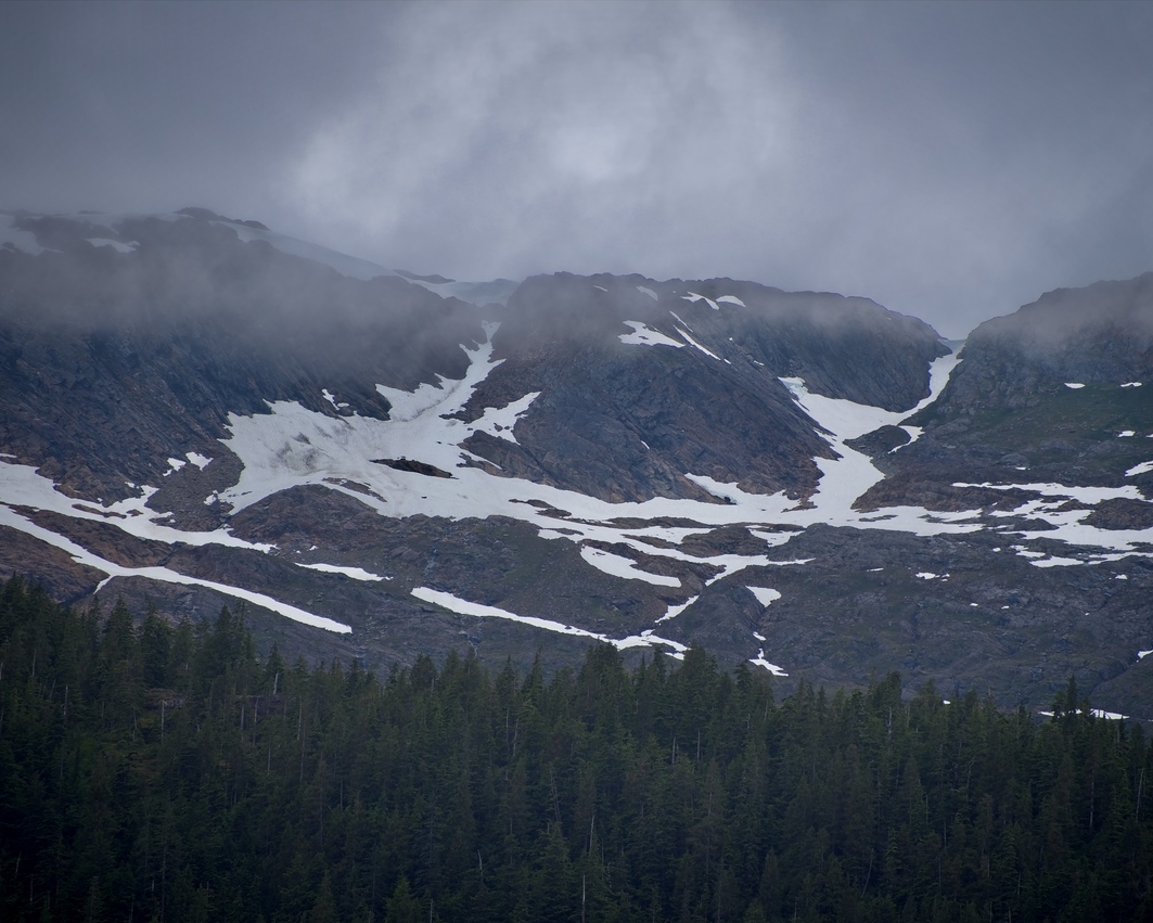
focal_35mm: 339
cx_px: 618
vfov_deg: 4.6
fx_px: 11571
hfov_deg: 5.7
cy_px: 462
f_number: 5.6
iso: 160
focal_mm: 300
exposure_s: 1/640
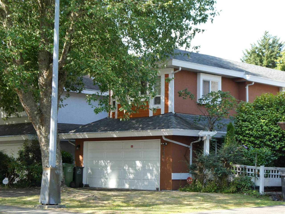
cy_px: 107
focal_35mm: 70
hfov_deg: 27.8
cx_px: 142
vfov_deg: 21.0
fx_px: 576
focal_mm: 12.5
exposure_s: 1/100
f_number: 4.5
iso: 80
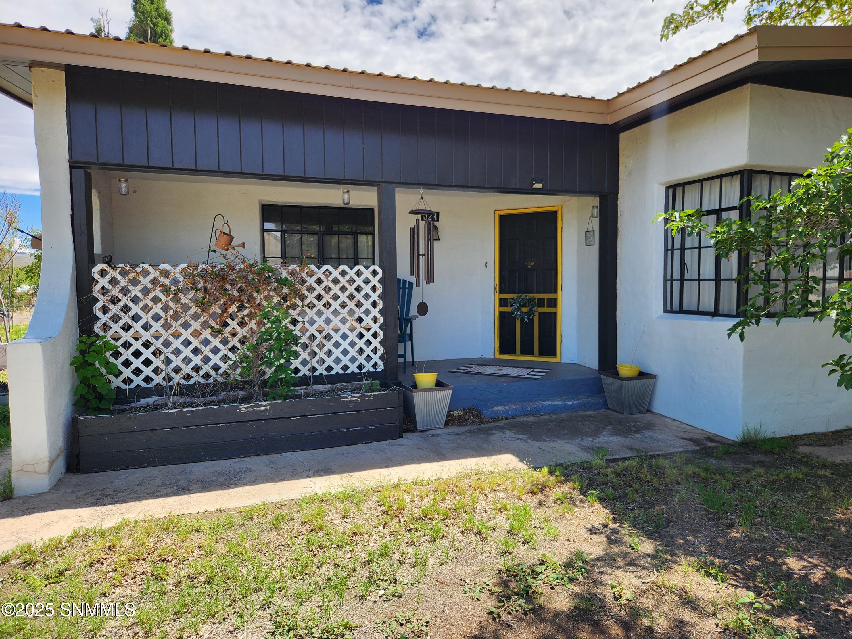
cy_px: 320
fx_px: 566
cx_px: 426
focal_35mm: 23
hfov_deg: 73.9
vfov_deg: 58.9
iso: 20
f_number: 1.8
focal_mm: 5.4
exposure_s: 1/854
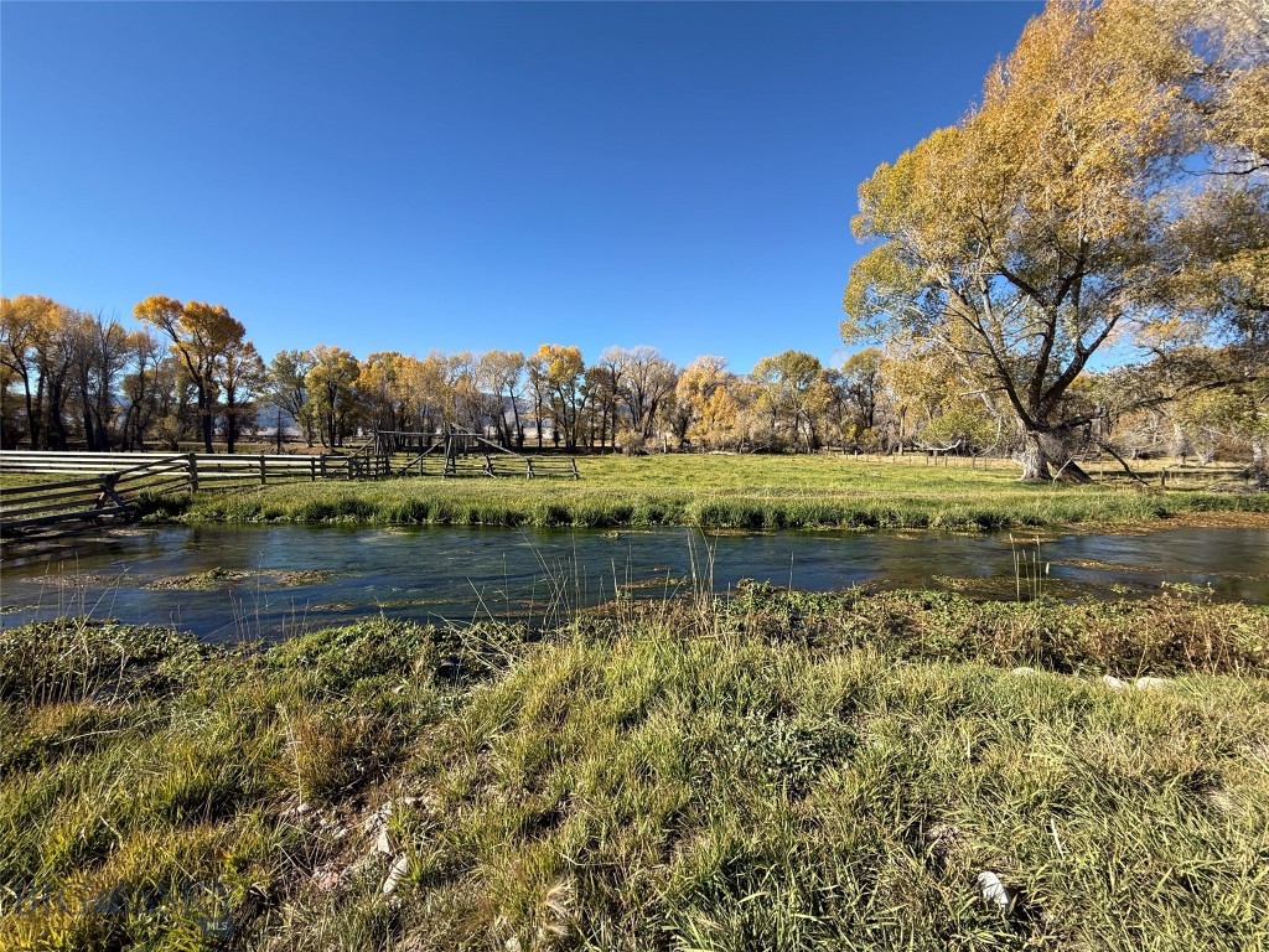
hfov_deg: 102.1
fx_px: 513
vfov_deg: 85.7
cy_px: 476
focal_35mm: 14
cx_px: 634
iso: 50
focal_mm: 2.22
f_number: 2.2
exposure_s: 1/1145
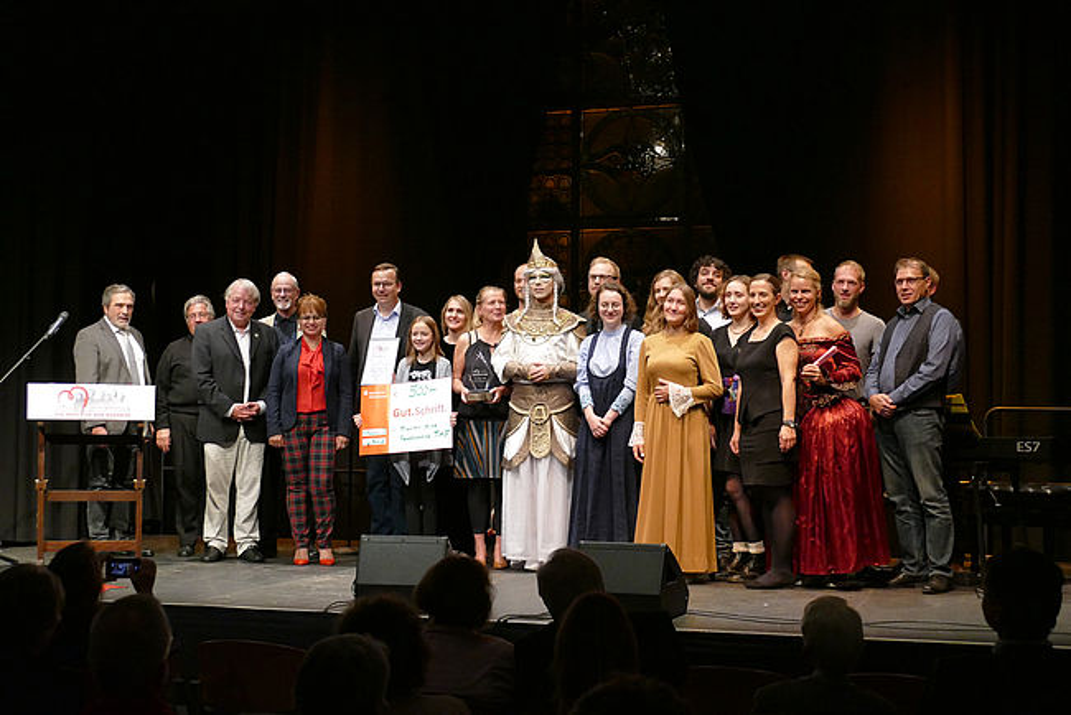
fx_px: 1548
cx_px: 536
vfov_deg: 26.0
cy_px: 358
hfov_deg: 38.2
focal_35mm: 52
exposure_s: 1/125
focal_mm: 19.11
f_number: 3.4
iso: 1250
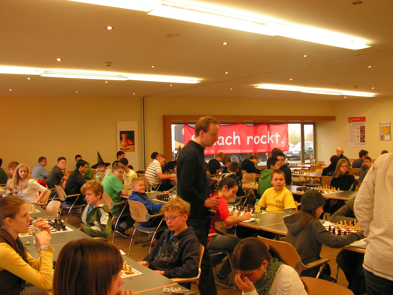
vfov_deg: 39.7
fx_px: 409
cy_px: 148
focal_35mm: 36
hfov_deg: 51.4
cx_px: 196
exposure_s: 1/40
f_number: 3.2
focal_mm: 6
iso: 160
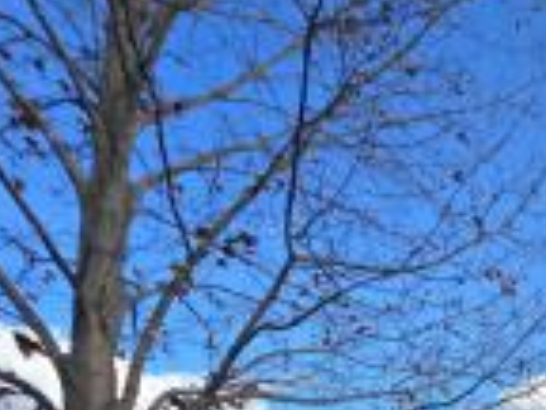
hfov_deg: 41.6
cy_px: 520
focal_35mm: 36
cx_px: 592
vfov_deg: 31.5
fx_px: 568
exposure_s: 1/1053
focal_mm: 2.2
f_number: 1.9
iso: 40
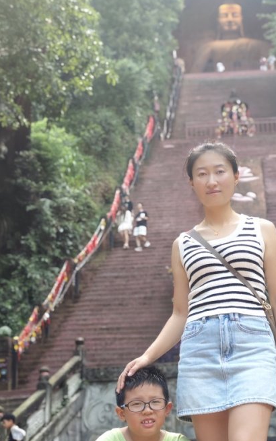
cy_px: 279
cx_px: 193
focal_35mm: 69
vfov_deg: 29.6
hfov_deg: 18.8
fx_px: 830
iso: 50
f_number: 1.63
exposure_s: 1/199
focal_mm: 8.72
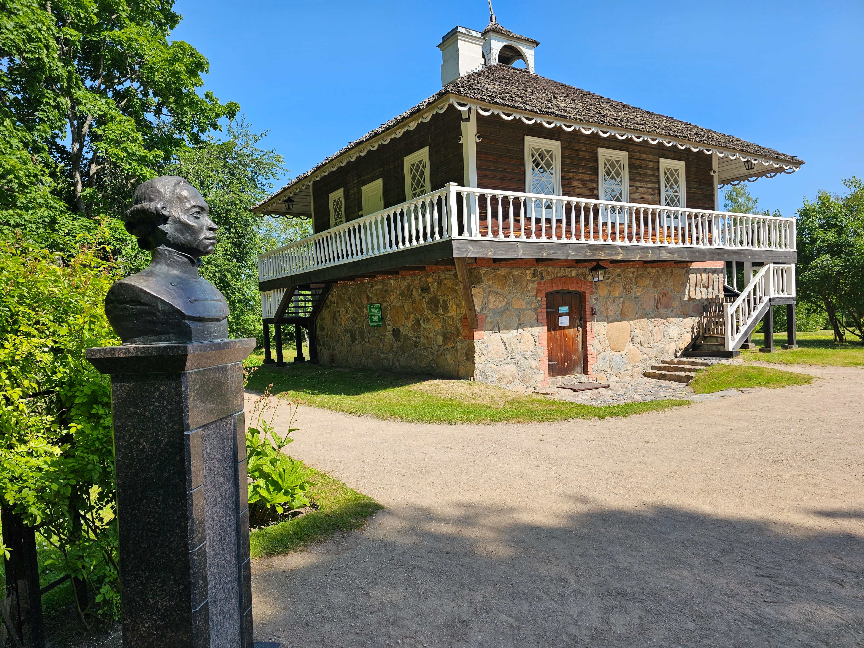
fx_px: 574
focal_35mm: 23
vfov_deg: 58.9
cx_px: 432
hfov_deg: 73.9
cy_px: 324
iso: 10
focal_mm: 6.3
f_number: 1.7
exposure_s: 1/612
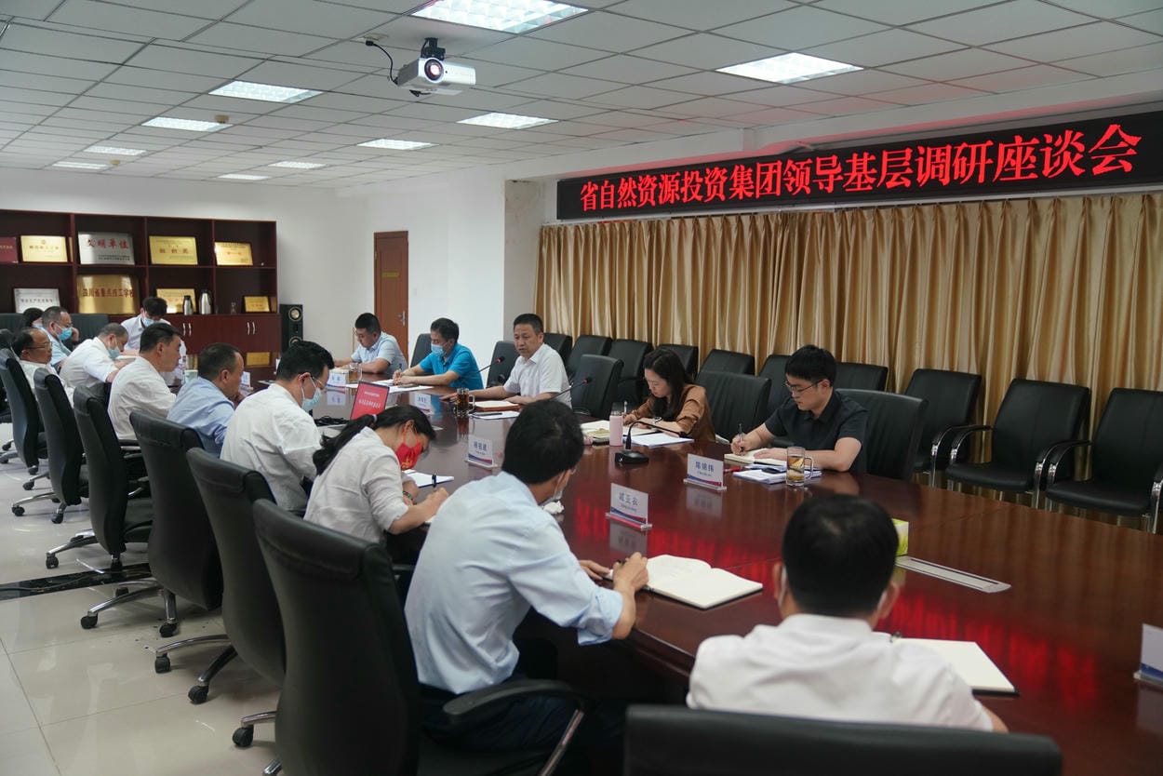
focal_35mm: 31
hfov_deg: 60.3
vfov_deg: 42.3
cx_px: 582
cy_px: 388
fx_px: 1002
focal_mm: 31
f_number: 2.8
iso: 1600
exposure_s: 1/160
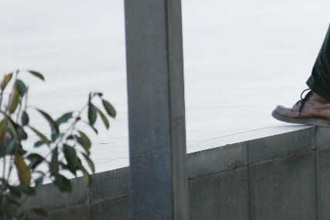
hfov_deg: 3.0
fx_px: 6391
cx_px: 481
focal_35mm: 697
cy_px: -23
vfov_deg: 2.0
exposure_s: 1/4000
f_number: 2.8
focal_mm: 185
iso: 1600
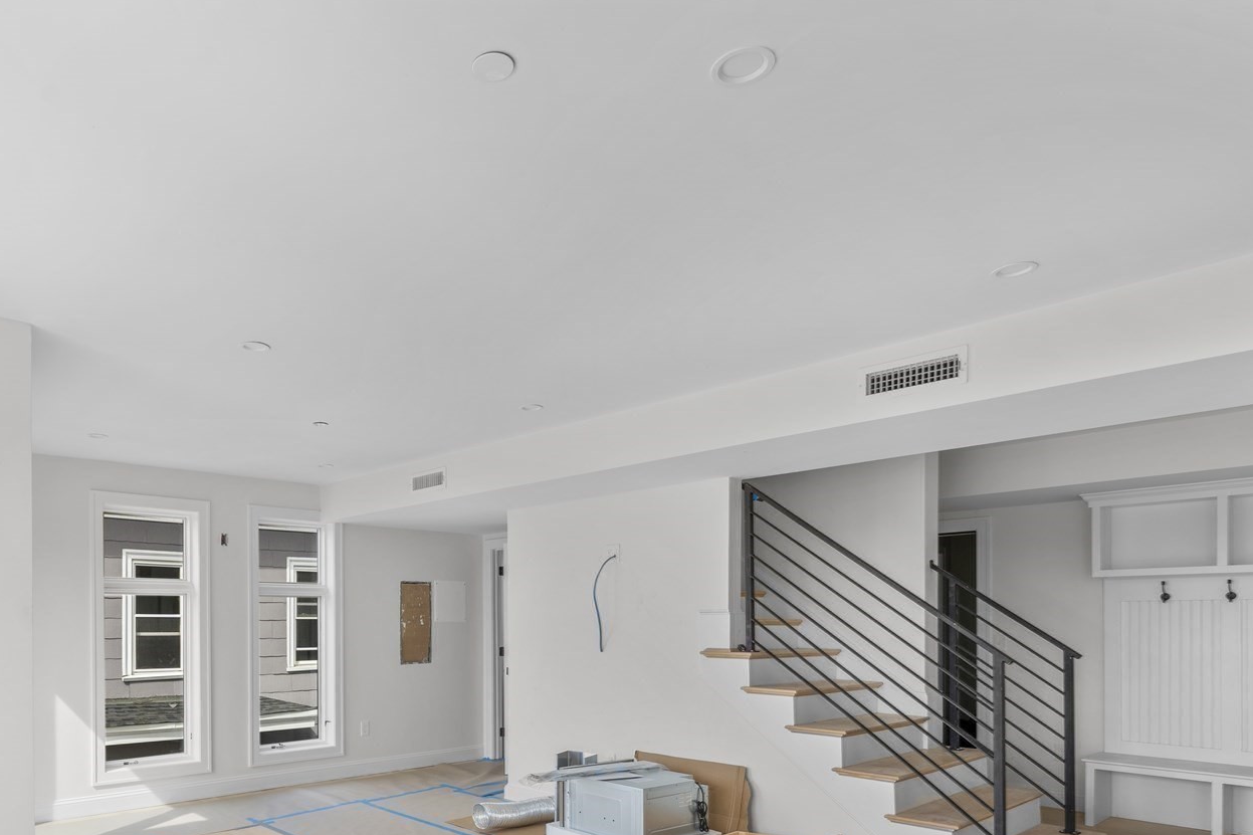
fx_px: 800
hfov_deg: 73.9
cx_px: 422
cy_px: 631
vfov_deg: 52.6
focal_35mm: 23
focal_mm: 14
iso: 100
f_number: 9.5
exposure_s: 1/45
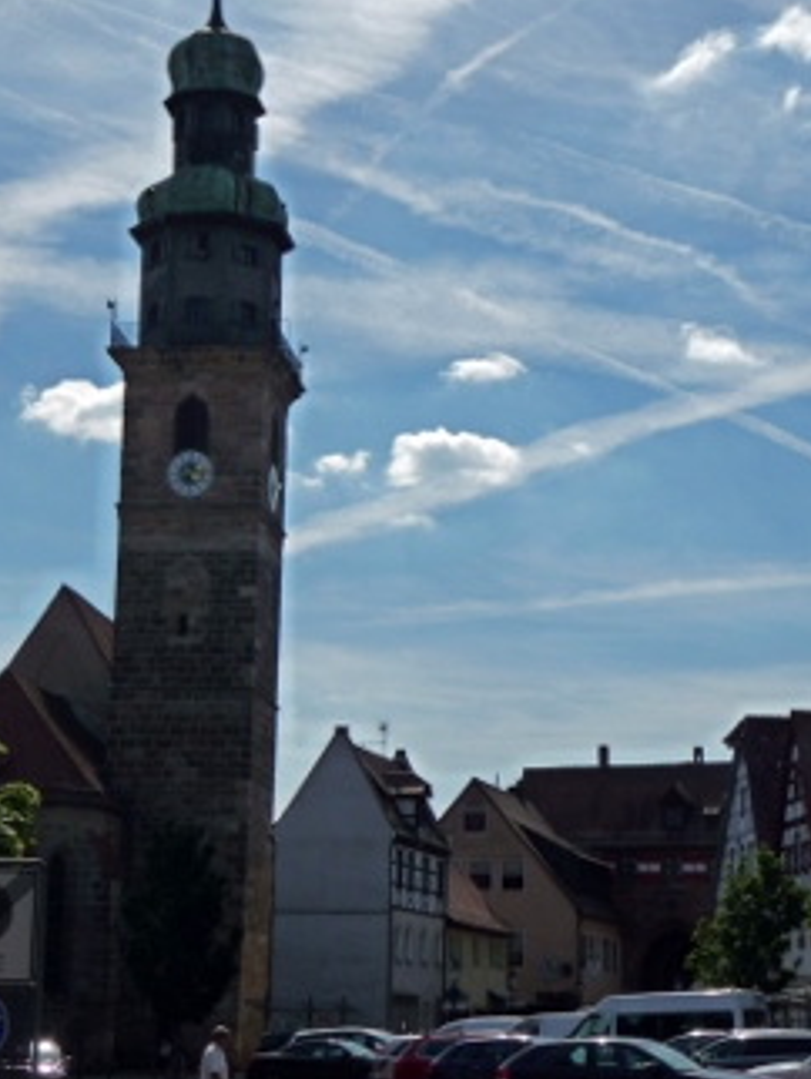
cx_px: 362
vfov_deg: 25.3
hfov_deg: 19.2
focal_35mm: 77
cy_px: 526
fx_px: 2402
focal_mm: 10.5
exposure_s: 1/320
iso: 160
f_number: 10
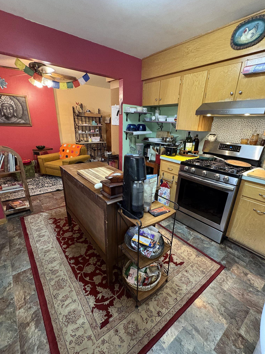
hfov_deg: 78.1
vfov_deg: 94.4
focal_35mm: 16
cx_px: 137
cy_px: 186
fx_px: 163
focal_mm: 2.22
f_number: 2.2
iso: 800
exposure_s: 1/60
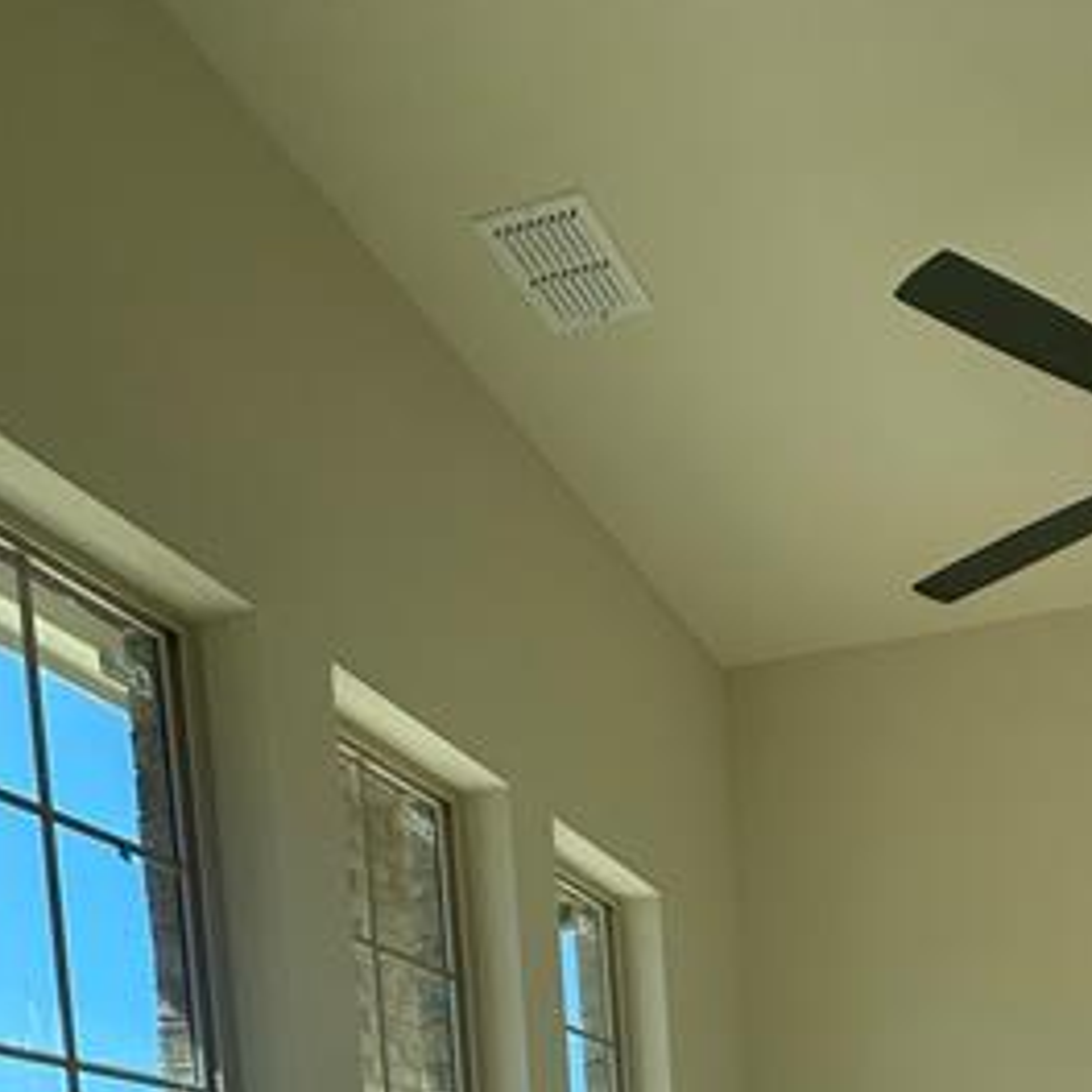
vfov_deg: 33.3
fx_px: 1285
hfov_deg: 42.2
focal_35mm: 36
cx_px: 984
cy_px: 1431
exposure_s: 1/707
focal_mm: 2.22
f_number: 2.2
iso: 40
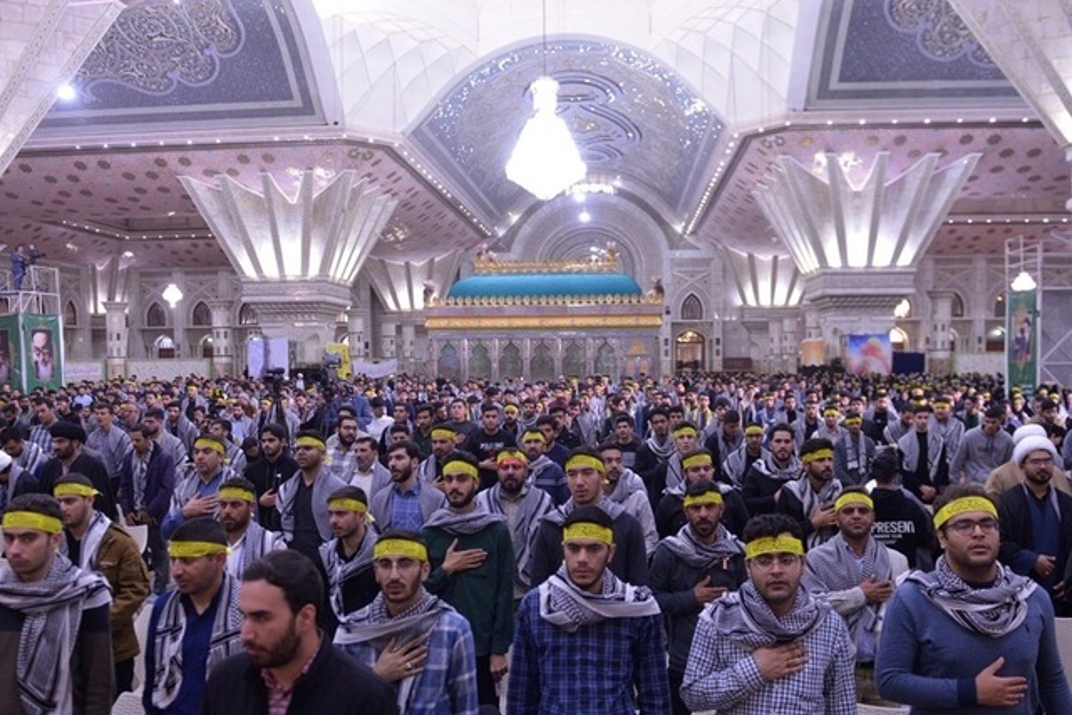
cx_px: 536
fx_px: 893
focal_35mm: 30
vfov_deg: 43.5
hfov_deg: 61.9
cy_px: 422
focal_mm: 24
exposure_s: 1/100
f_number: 3.2
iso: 2000
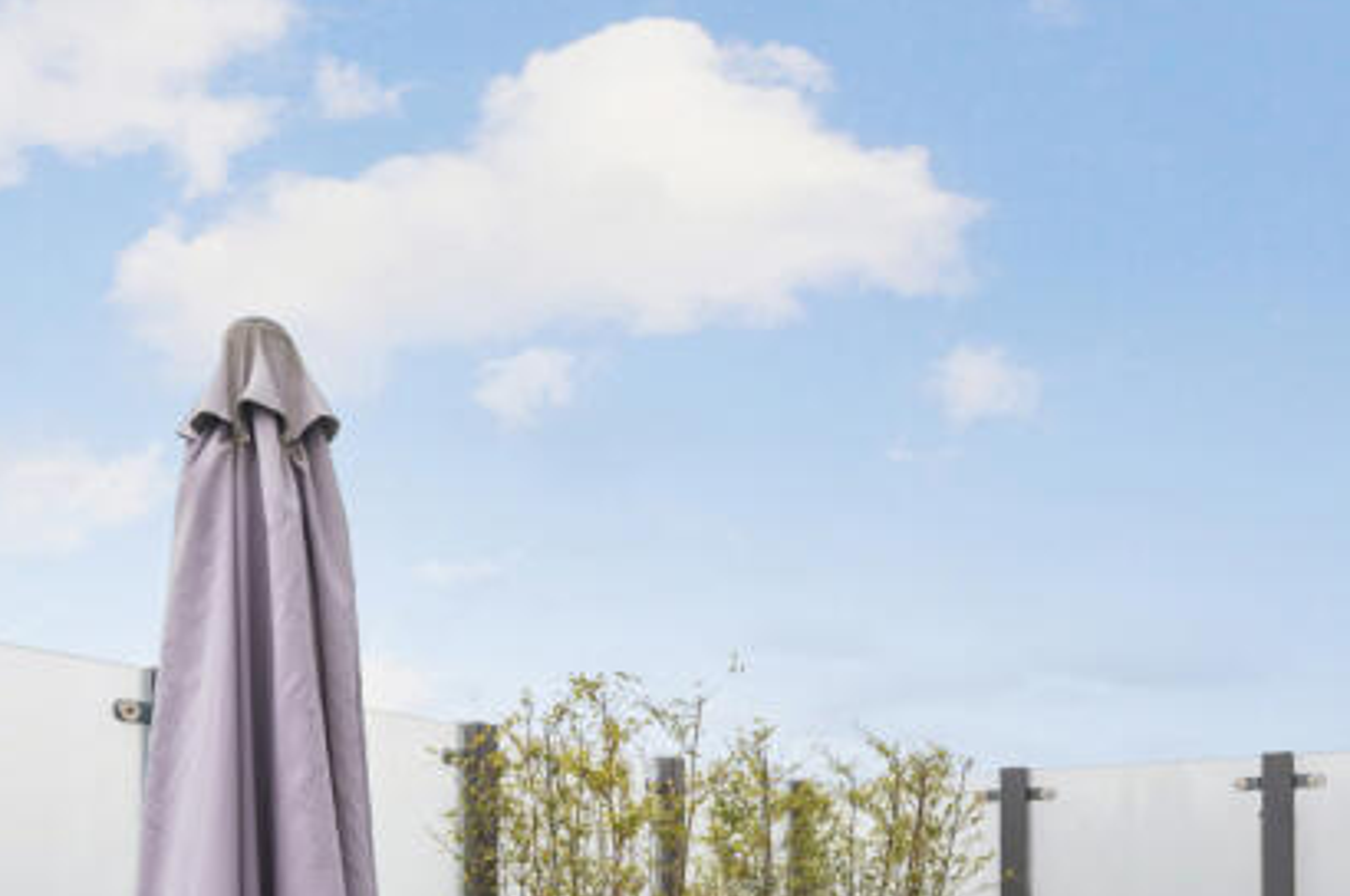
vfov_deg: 34.3
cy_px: 898
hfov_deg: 54.3
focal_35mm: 35
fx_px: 1310
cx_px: 570
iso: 250
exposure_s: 1/250
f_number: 8
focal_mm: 14
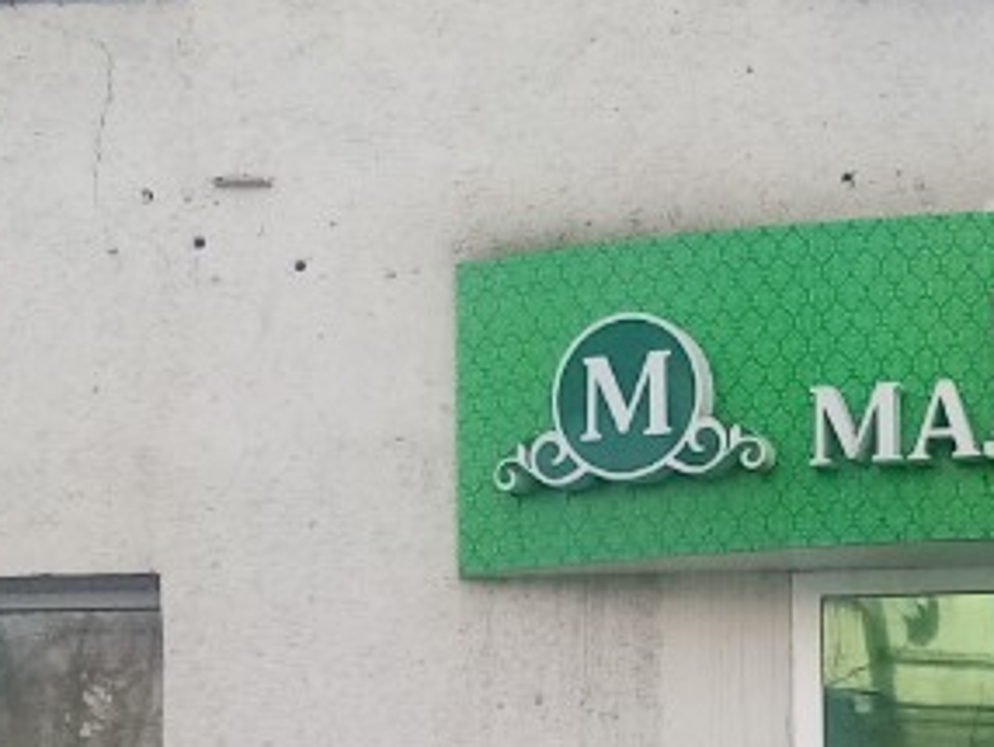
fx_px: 3477
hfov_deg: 15.7
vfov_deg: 11.9
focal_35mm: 121
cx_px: 1156
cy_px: 997
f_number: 1.8
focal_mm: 3.62
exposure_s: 1/556
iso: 110
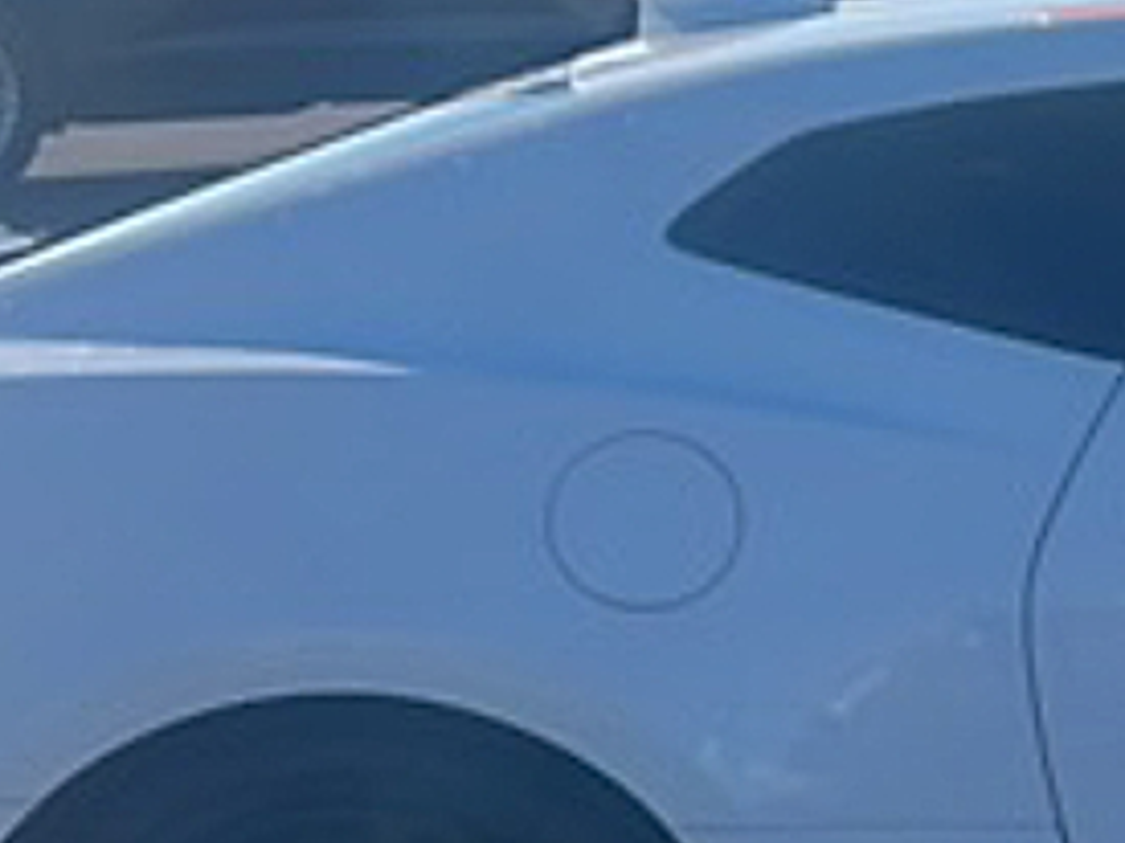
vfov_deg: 9.4
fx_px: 5100
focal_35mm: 157
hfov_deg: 12.0
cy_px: 536
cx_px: 1714
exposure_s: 1/4630
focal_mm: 5.7
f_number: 1.5
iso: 50
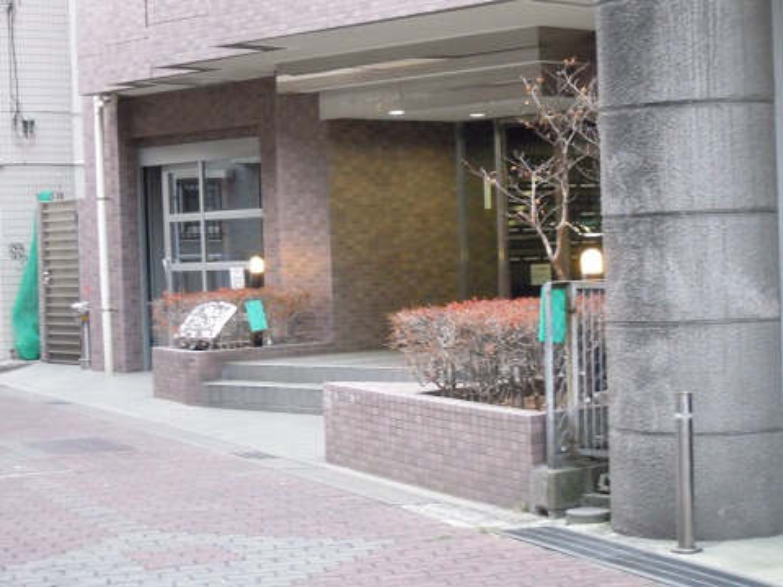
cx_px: 392
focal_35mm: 87
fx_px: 1968
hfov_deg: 22.5
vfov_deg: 17.0
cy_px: 294
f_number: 4.9
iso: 800
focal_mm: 15.5
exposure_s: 1/8
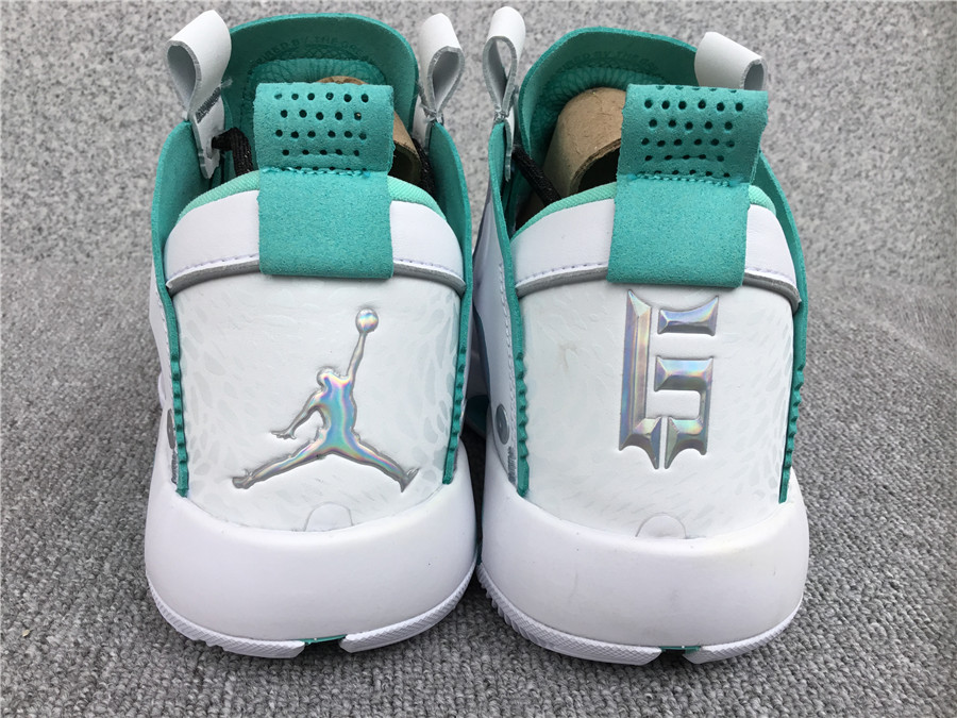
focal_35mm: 31
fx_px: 857
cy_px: 359
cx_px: 478
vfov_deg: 45.4
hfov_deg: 58.4
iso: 25
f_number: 2.4
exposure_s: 1/115
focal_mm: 3.3
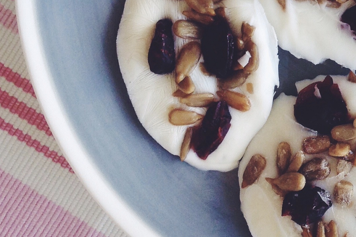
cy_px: -41
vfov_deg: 12.9
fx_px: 1028
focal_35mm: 104
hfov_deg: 18.7
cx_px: 417
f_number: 2.4
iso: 50
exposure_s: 1/60
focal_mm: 4.12
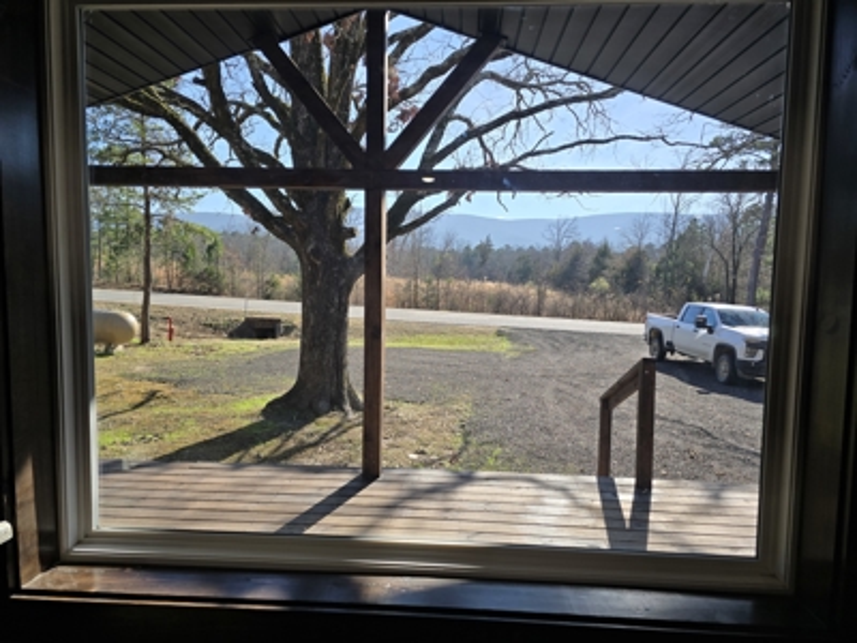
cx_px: 428
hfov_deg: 73.9
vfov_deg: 58.9
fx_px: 569
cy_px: 322
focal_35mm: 23
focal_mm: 6.3
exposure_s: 1/435
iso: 12
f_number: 1.7
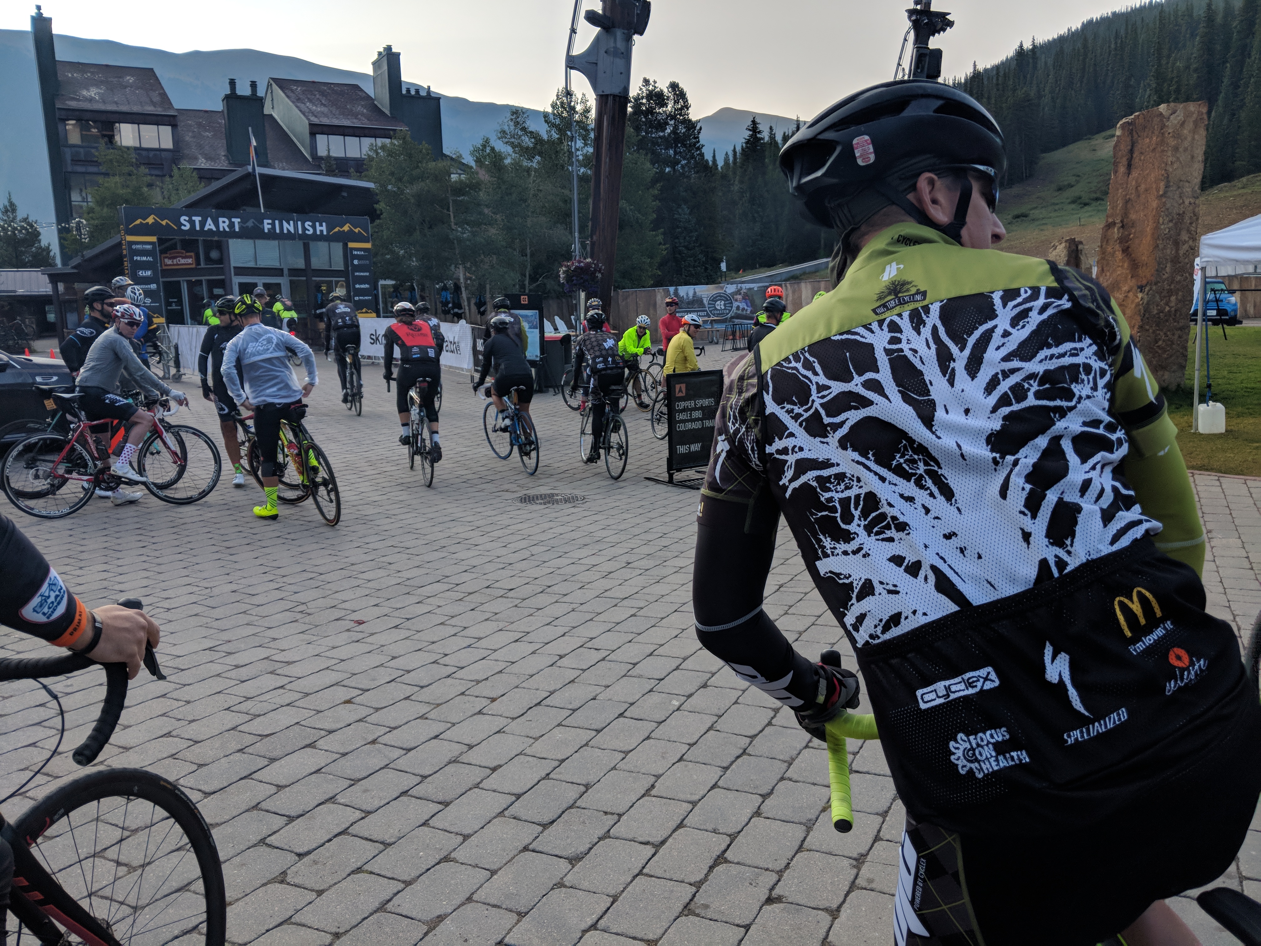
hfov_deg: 65.3
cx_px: 630
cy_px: 473
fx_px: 984
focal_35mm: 27
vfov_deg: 51.4
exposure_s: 1/1232
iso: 52
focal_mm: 4.44
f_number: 1.8
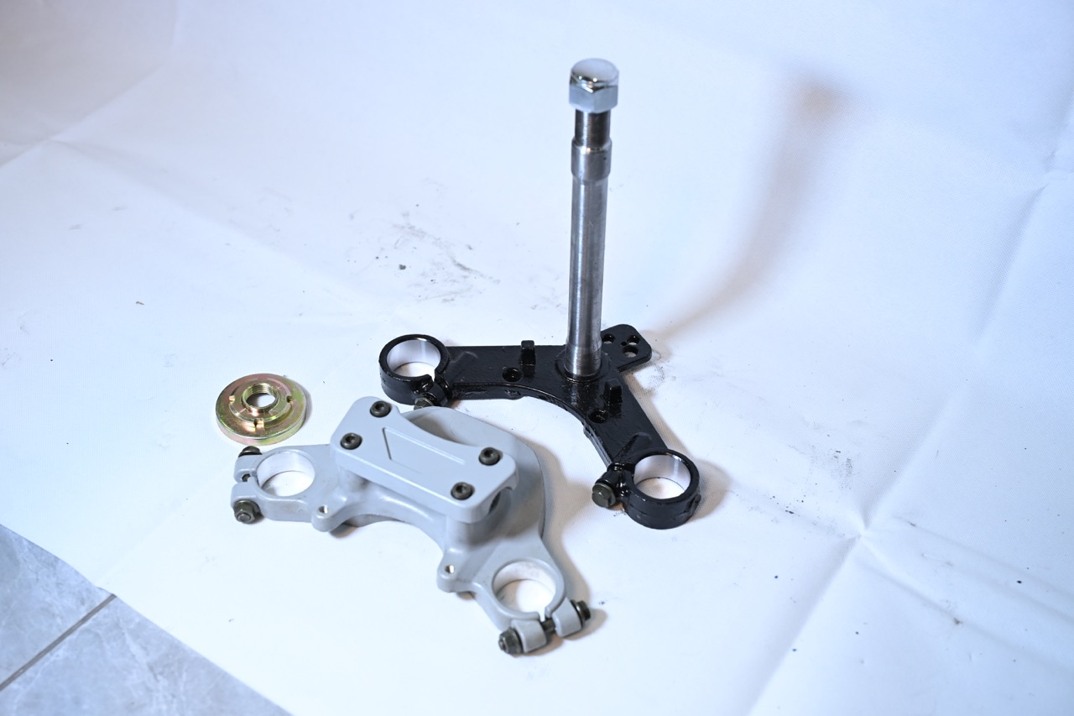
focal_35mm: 44
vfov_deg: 30.5
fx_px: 1312
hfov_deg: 44.5
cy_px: 358
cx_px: 537
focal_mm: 44
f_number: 4
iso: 800
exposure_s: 1/125
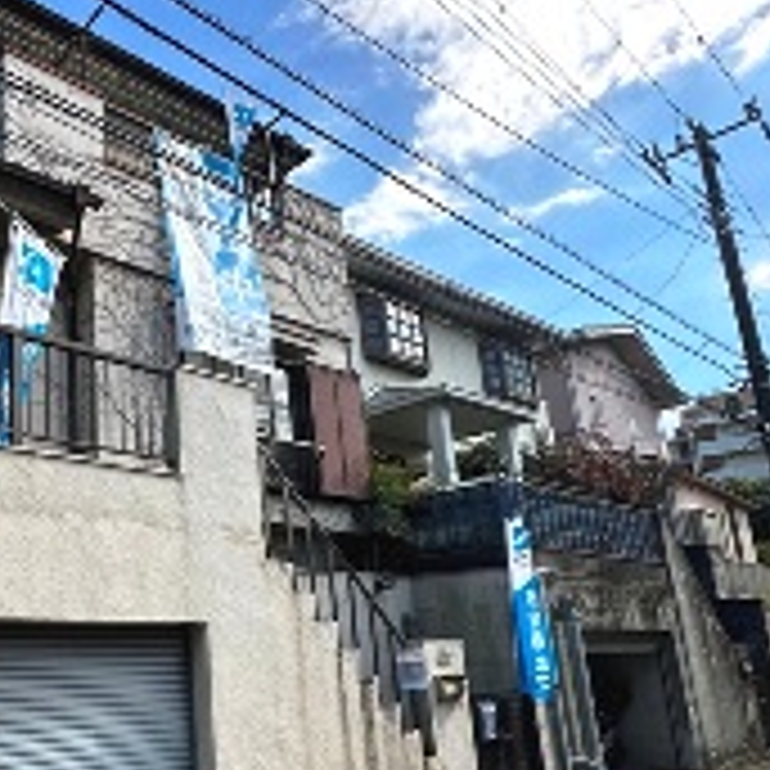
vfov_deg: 54.6
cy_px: 504
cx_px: 45
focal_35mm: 29
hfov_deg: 48.3
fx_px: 730
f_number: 2.2
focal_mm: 2.22
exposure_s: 1/1114
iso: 50
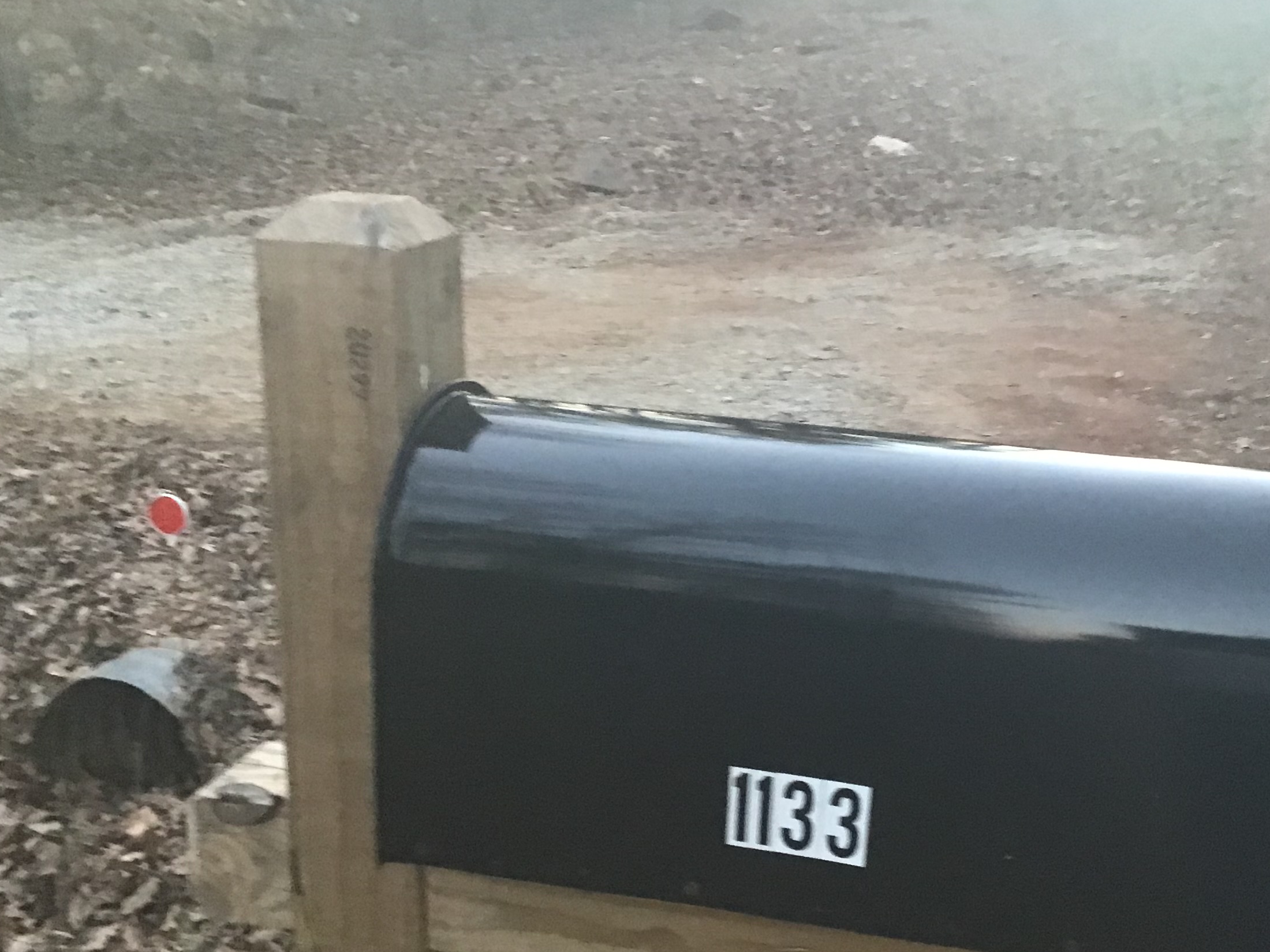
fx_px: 1688
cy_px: 531
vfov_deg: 31.5
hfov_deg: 40.9
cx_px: 817
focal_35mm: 46
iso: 200
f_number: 2.4
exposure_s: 1/24
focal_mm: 3.3
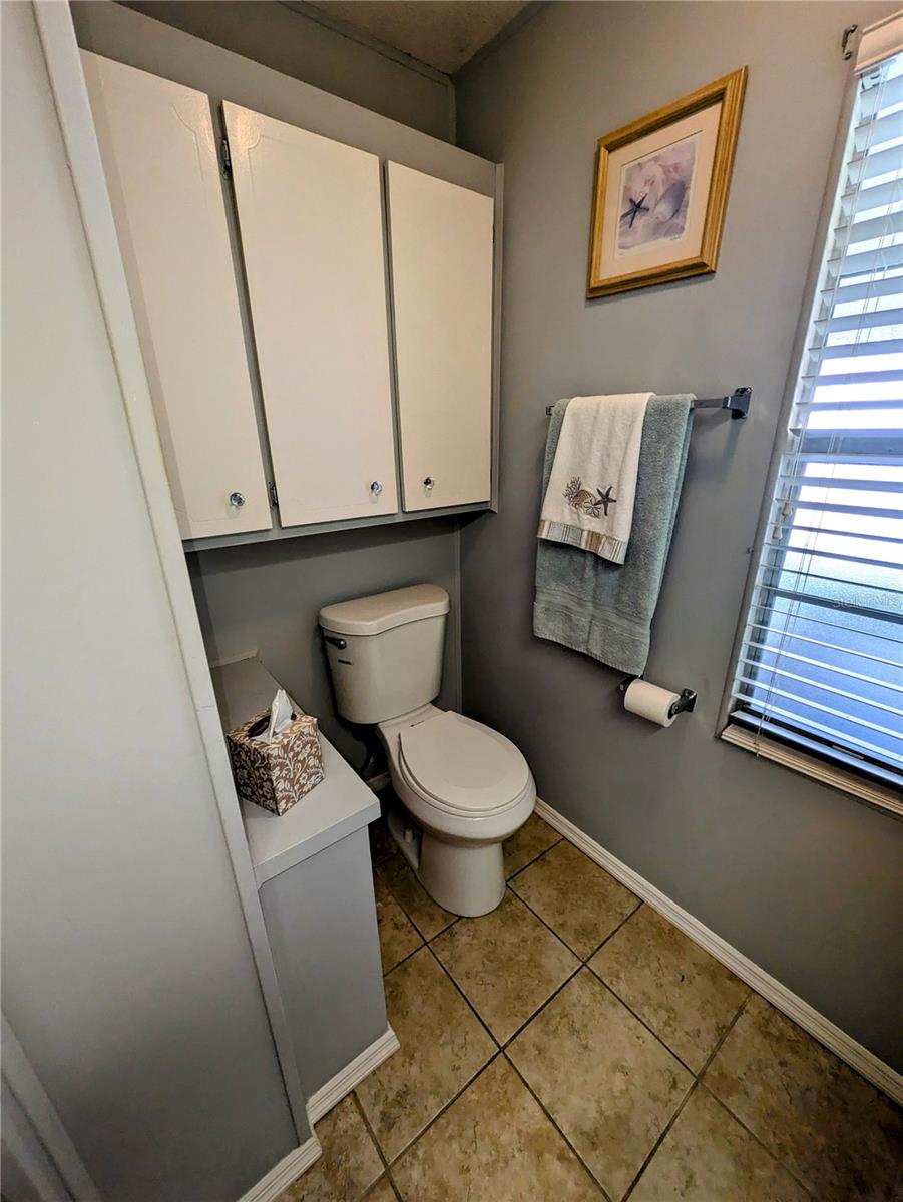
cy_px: 601
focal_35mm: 14
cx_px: 452
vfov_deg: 102.0
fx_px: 487
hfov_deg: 85.7
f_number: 2.2
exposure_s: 1/120
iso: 67
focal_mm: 1.83
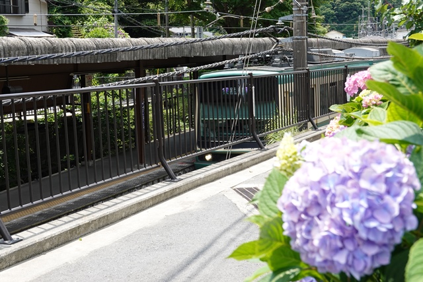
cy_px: 141
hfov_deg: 31.4
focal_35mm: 64
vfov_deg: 21.3
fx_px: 752
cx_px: 212
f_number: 5.6
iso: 160
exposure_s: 1/250
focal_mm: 23.39
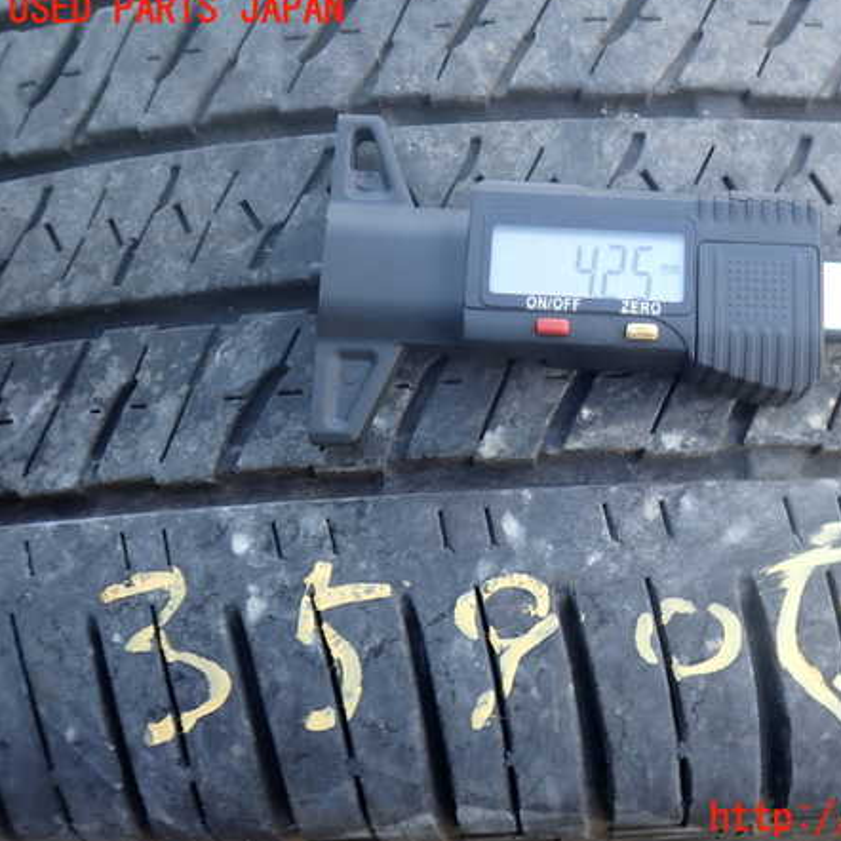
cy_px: 415
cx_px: 569
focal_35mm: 36
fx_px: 990
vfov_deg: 46.0
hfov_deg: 45.3
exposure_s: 1/125
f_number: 2.3
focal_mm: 5.4
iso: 200
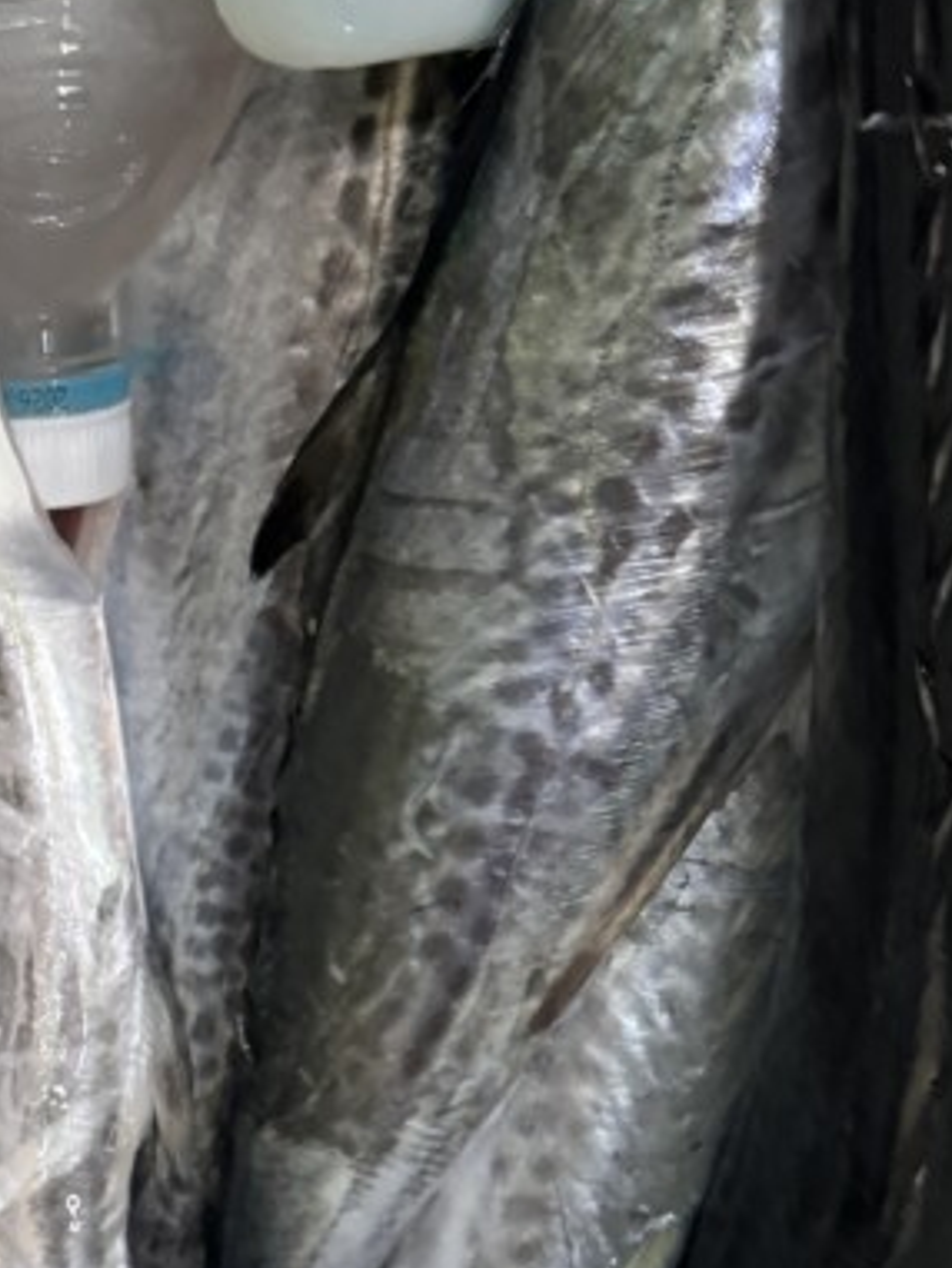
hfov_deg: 23.1
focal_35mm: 63
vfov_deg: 30.5
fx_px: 2309
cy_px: 819
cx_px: 273
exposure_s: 1/60
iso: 640
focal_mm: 6.76
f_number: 1.78
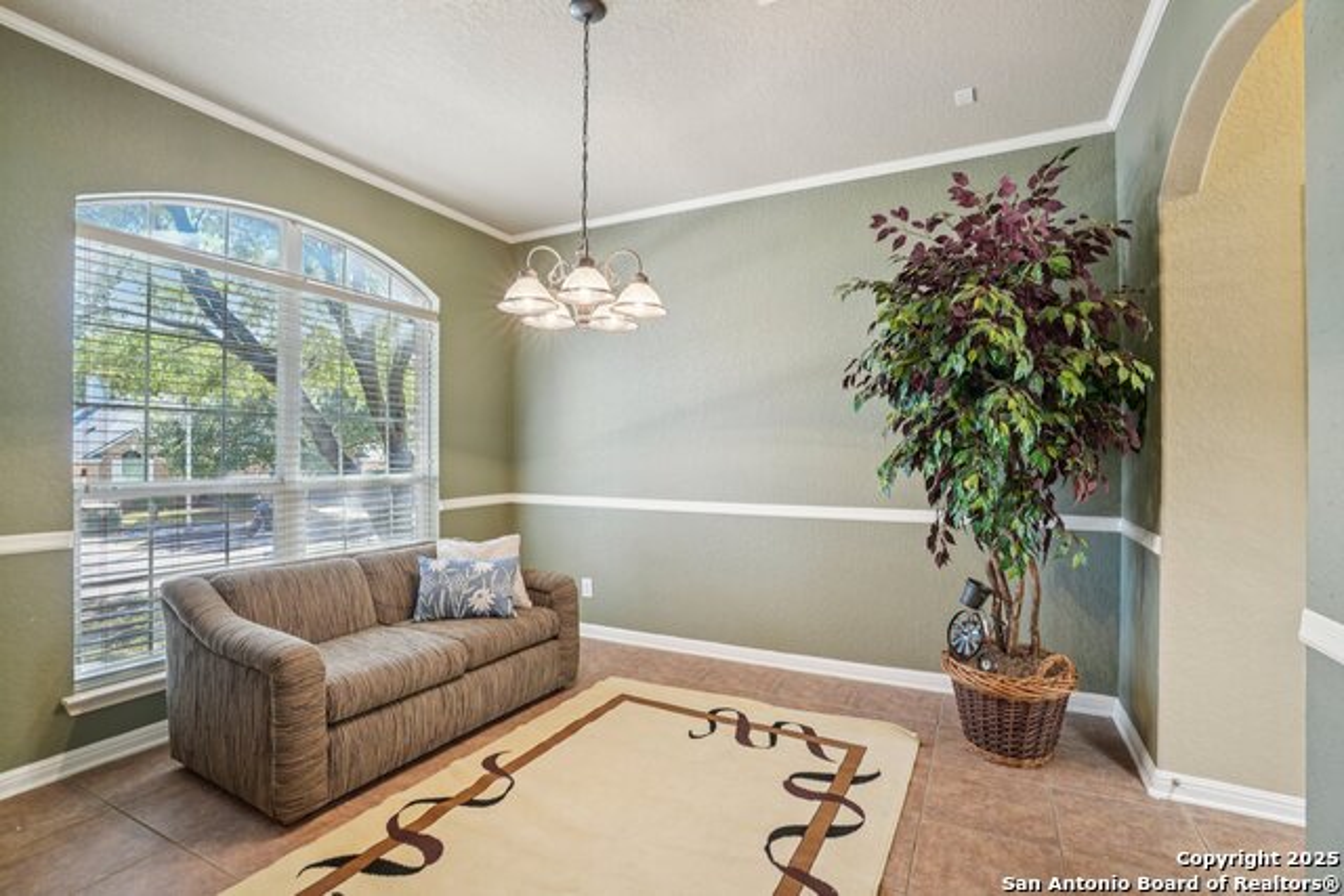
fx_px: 597
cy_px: 448
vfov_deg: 73.8
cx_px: 672
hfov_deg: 96.7
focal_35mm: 16
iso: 400
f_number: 8
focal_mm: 16
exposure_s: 1/6
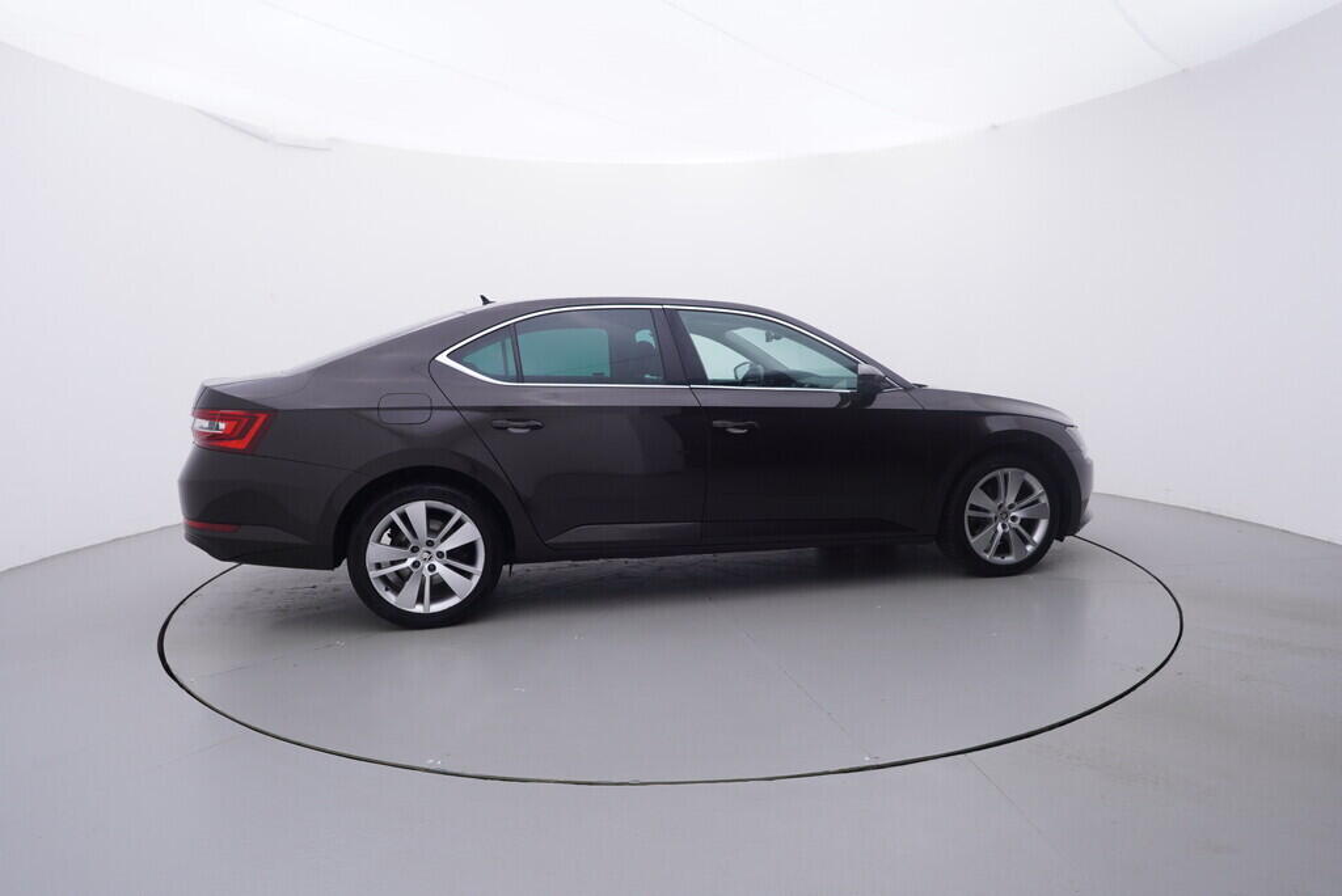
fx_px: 839
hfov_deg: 77.3
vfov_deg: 56.2
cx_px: 671
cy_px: 448
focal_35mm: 22
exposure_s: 1/80
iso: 200
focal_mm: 15
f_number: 5
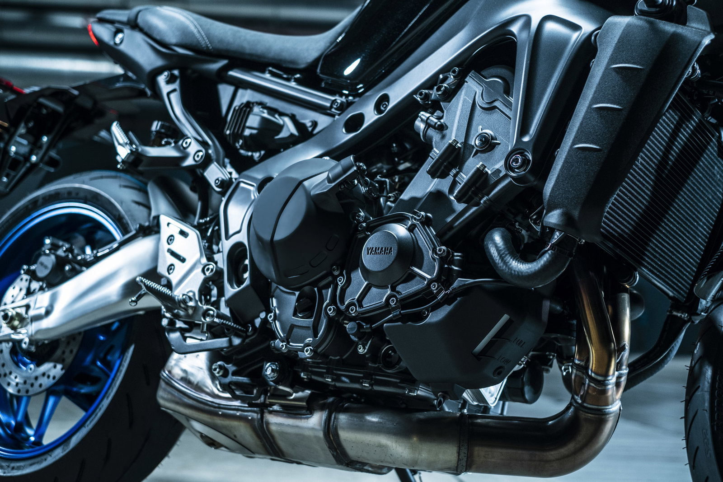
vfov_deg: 25.5
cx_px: 362
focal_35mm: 53
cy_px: 241
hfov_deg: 37.5
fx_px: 1064
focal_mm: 35
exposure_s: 1/30
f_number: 2.5
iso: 250
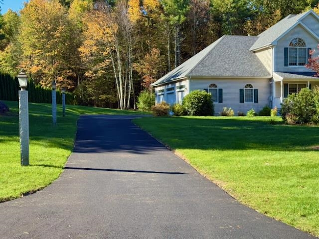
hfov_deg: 39.7
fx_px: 442
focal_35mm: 48
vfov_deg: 30.3
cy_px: 120
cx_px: 160
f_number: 1.78
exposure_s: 1/1456
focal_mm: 6.76
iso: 80
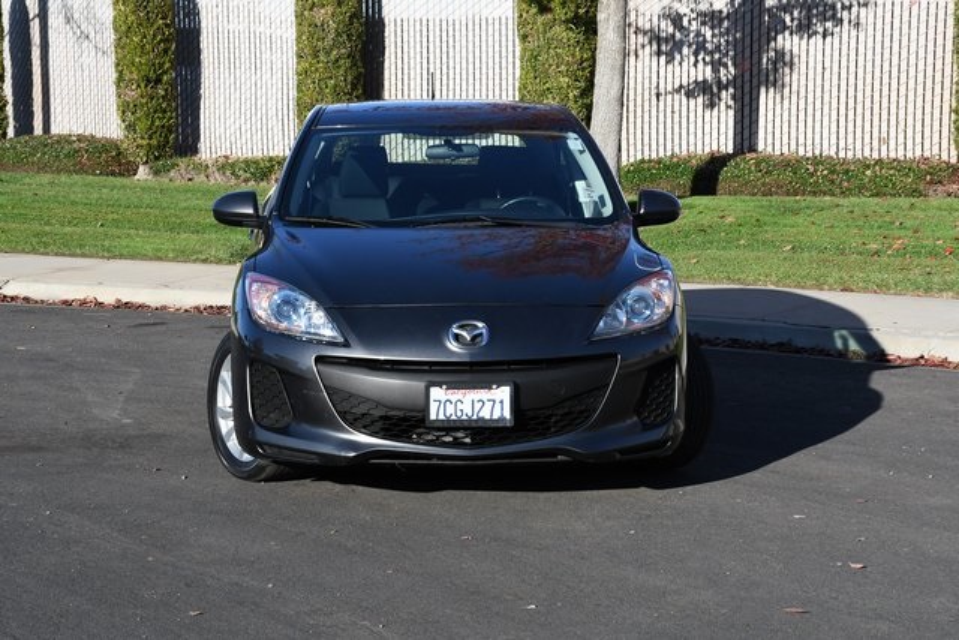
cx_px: 480
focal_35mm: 78
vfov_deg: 17.5
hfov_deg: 26.0
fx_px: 2078
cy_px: 320
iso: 1250
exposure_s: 1/800
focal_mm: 52
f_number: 14
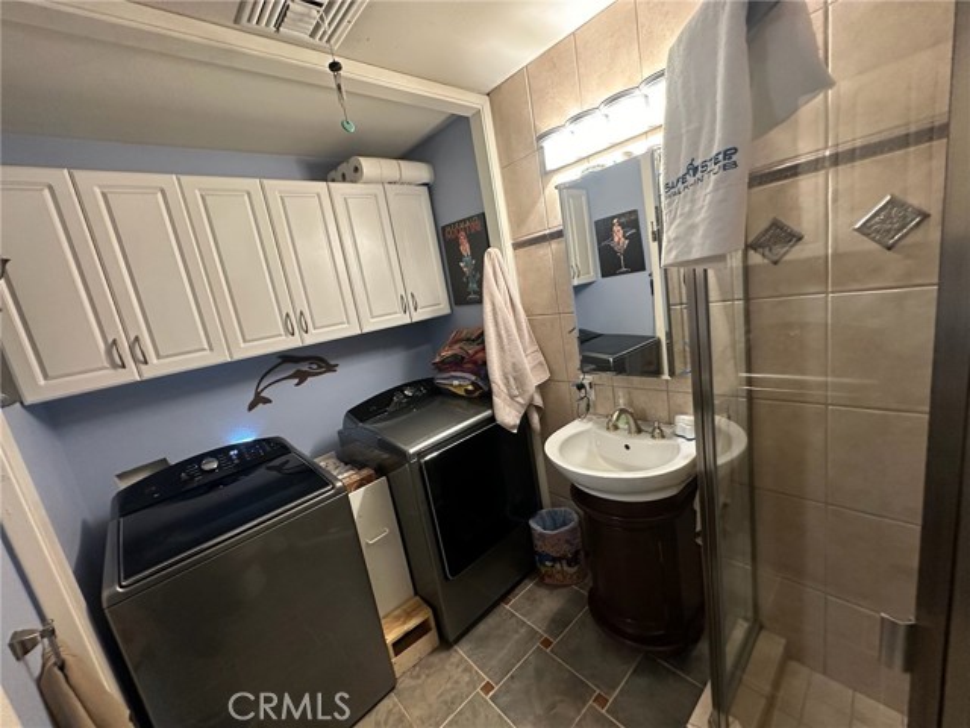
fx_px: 392
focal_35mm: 14
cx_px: 485
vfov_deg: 85.7
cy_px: 364
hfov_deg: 102.1
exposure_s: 1/40
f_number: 2.2
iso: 500
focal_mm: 2.22
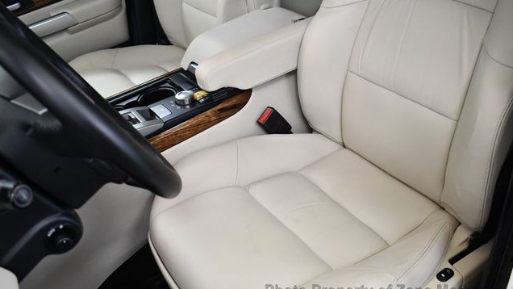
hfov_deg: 52.8
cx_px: 256
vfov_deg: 31.2
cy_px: 134
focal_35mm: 38
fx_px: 517
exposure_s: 1/125
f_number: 3.5
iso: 1600
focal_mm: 18
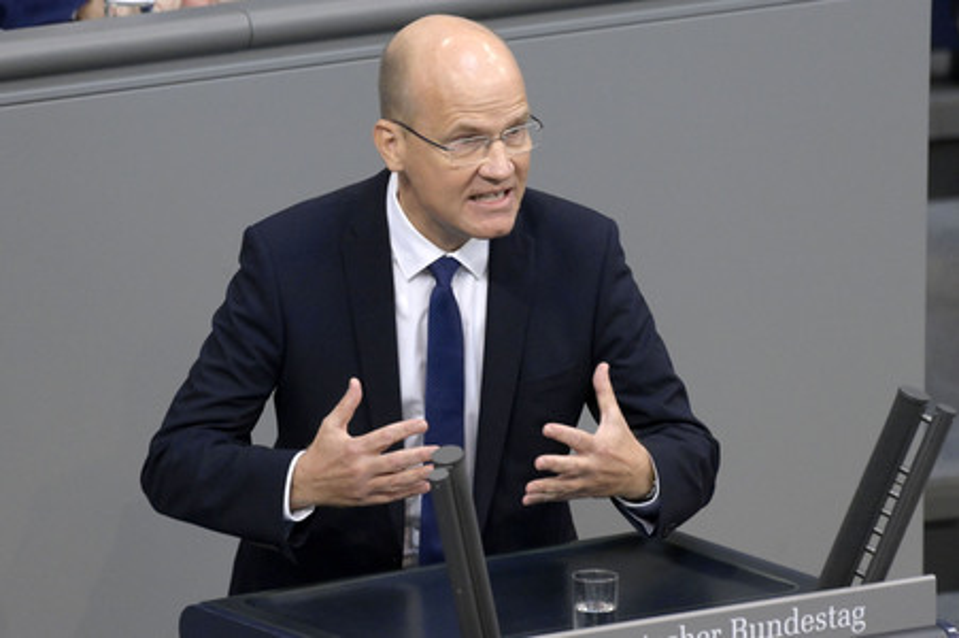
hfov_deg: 5.3
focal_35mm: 390
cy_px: 319
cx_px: 480
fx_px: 10381
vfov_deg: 3.5
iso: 8000
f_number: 6.3
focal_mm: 390
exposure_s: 1/320
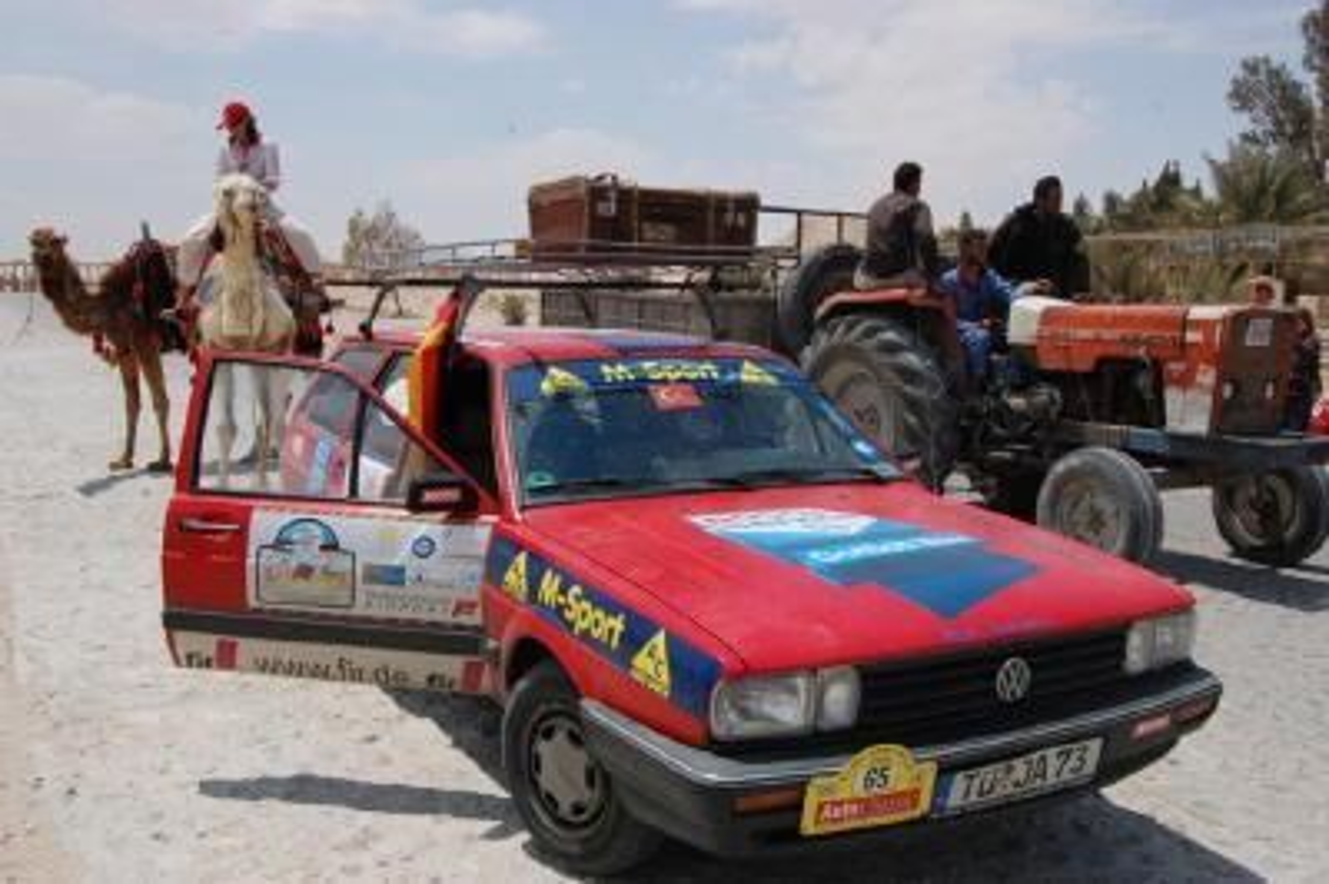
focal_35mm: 34
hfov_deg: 55.1
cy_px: 442
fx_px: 1273
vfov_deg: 38.3
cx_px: 664
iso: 1600
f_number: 16
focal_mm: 23
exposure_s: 1/1000
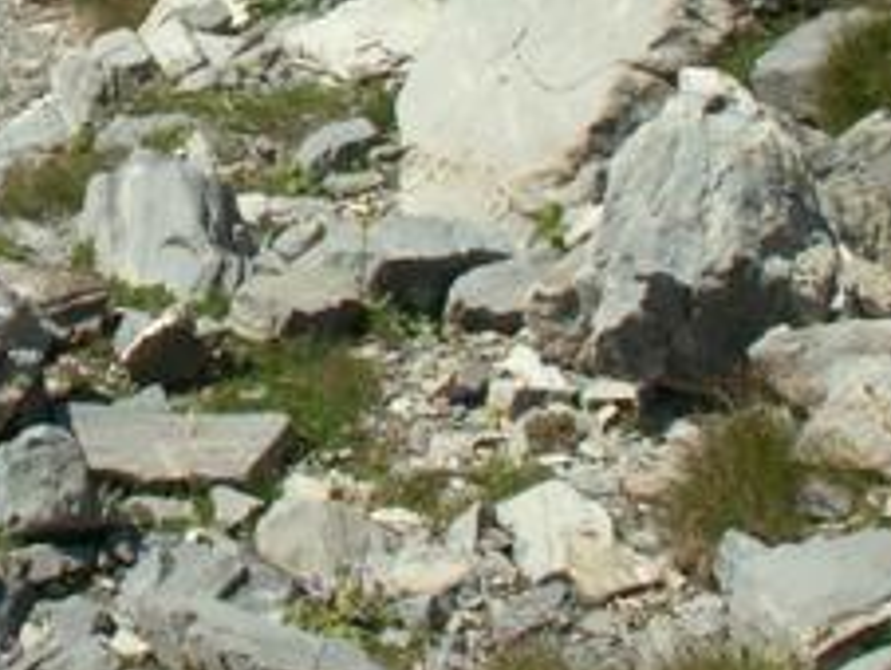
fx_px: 2551
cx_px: -55
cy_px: -193
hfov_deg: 19.1
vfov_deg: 14.4
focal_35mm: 99
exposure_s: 1/200
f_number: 7.1
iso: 50
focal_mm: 5.86
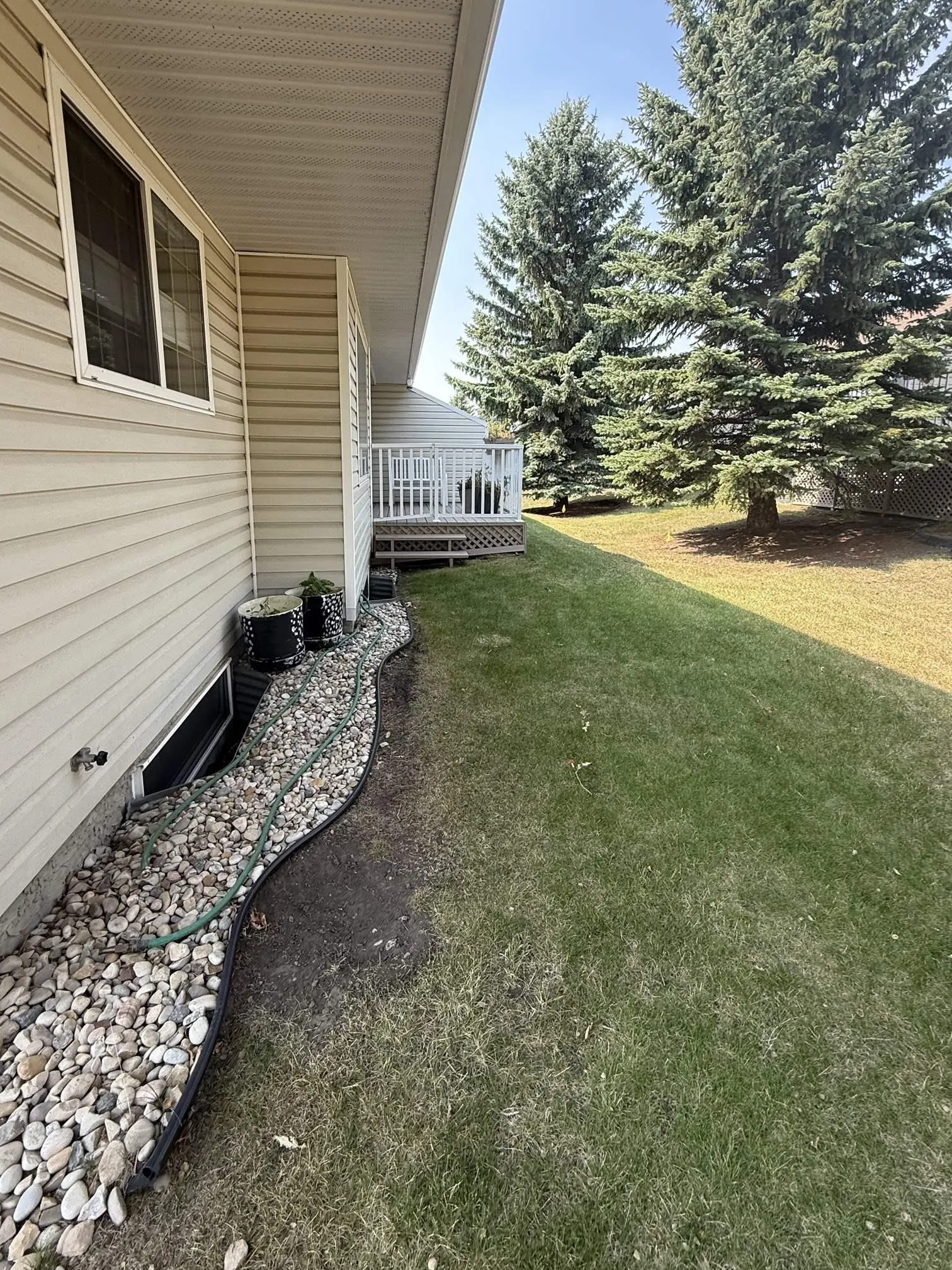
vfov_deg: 94.1
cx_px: 464
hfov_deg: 78.1
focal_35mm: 16
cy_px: 559
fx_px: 587
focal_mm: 2.22
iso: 64
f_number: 2.2
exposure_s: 1/303
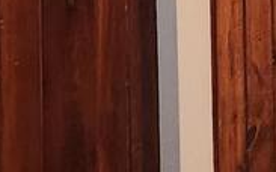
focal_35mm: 192
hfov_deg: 10.8
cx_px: 282
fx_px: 1443
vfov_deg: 6.5
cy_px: -217
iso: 500
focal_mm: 5.4
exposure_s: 1/120
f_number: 1.8
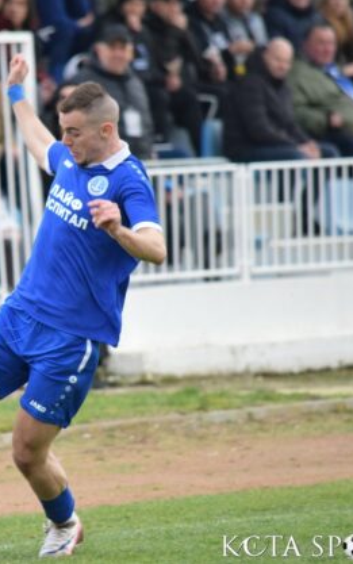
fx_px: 9580
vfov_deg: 3.4
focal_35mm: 623
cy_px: 281
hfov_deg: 2.1
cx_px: -16
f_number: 5.6
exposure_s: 1/800
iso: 1600
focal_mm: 270
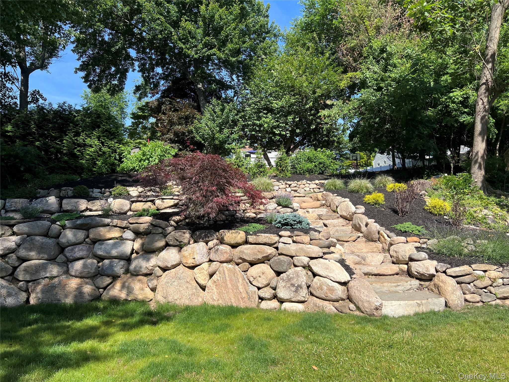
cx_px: 254
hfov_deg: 67.3
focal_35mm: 26
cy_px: 191
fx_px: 382
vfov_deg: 53.1
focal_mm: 5.7
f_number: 1.5
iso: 50
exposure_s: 1/2513
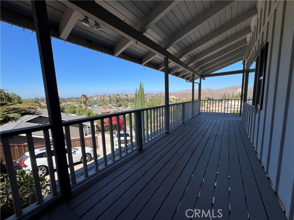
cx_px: 147
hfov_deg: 106.2
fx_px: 110
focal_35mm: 13
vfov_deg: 89.9
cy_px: 110
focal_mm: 1.57
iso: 32
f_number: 1.8
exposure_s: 1/1206
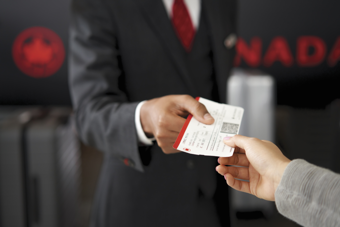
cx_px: 170
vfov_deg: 24.6
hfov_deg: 36.2
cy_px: 114
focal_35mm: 55
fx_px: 519
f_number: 2.5
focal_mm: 55
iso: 640
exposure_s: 1/250
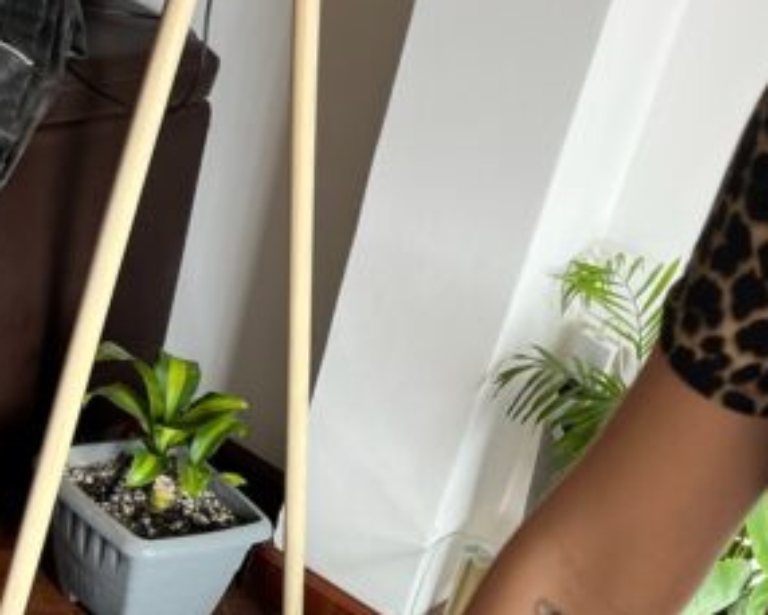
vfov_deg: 19.0
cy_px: 918
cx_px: 747
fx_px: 1614
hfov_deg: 25.6
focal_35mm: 71
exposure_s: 1/111
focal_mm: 5.1
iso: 125
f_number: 1.6
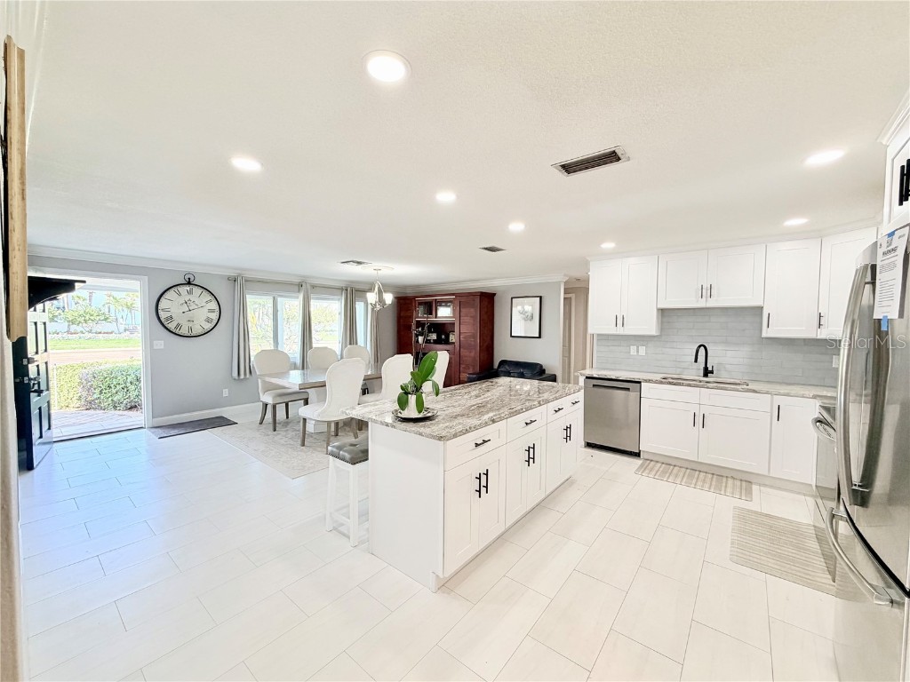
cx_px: 455
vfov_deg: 85.7
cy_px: 341
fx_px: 368
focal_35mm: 14
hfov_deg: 102.1
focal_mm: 2.22
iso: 125
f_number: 2.2
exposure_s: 1/120
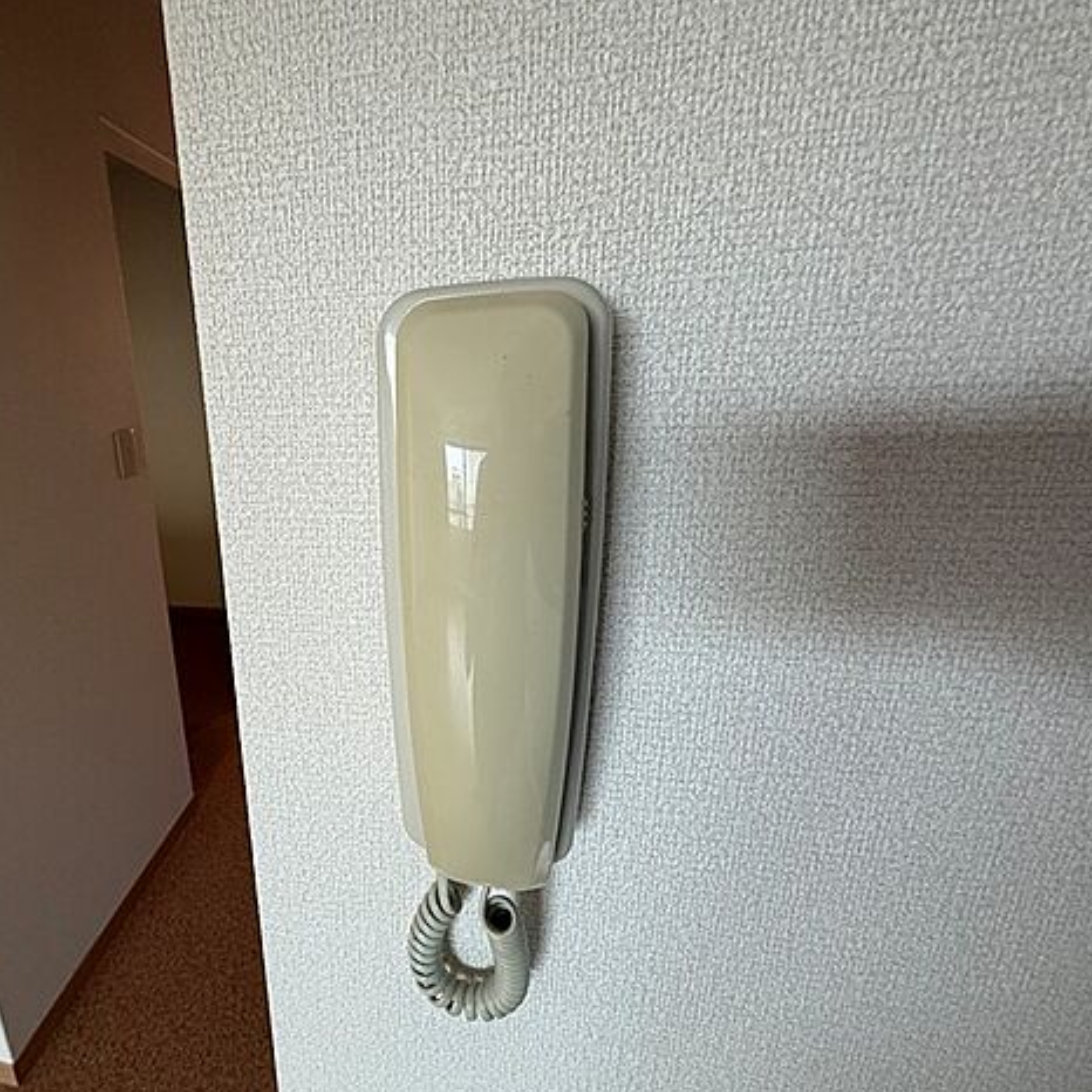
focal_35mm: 17
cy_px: 541
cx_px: 356
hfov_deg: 80.9
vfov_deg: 84.0
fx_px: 607
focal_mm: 2.22
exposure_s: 1/120
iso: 200
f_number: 2.2
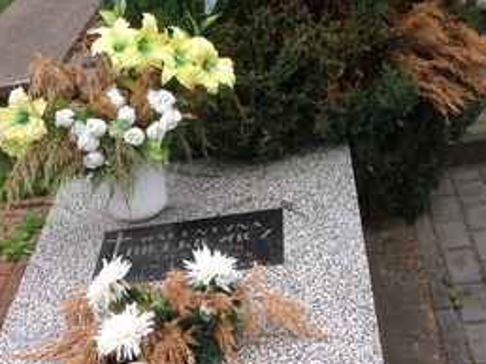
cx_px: 177
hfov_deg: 23.8
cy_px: 270
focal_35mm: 82
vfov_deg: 17.9
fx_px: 1150
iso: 50
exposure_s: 1/475
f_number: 2.4
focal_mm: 4.12
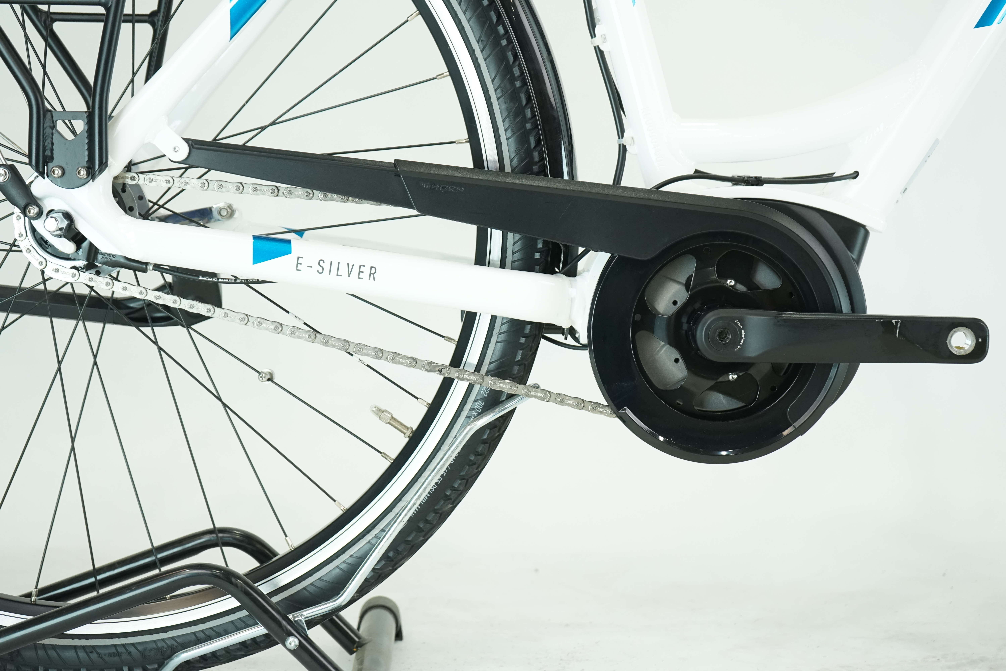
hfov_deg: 32.4
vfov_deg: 21.9
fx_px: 1732
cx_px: 503
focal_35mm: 62
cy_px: 336
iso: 1600
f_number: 5.6
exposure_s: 1/200
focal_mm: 62
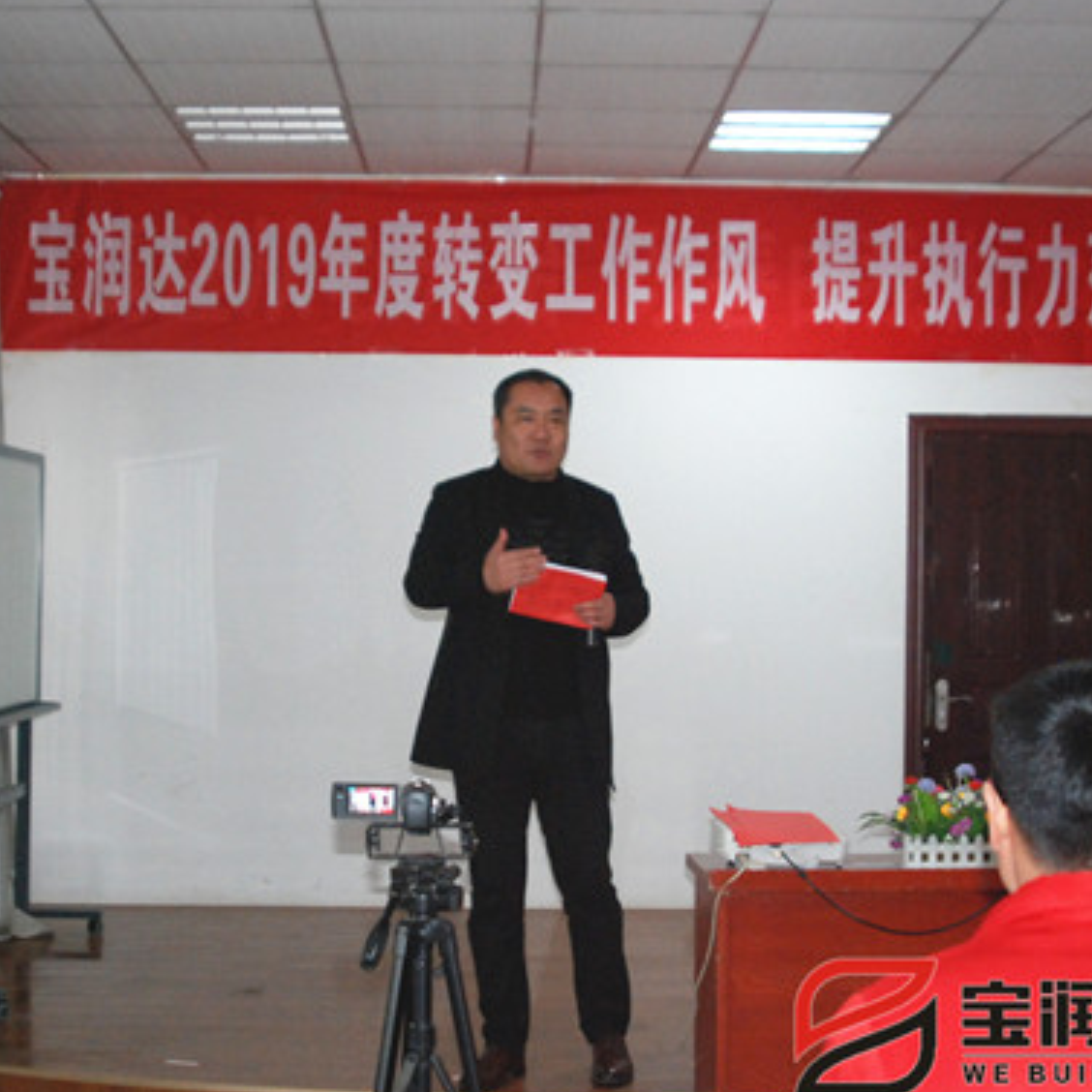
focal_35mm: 57
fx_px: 2034
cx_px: 511
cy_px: 530
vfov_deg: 30.0
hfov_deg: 30.0
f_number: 5
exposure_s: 1/60
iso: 1000
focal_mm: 28
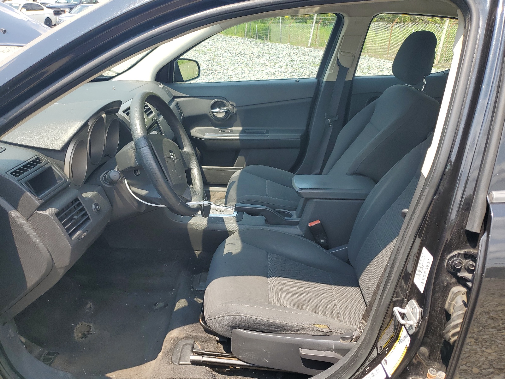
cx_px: 252
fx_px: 379
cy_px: 190
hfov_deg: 67.3
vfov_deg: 53.1
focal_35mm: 26
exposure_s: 1/833
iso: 50
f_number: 1.5
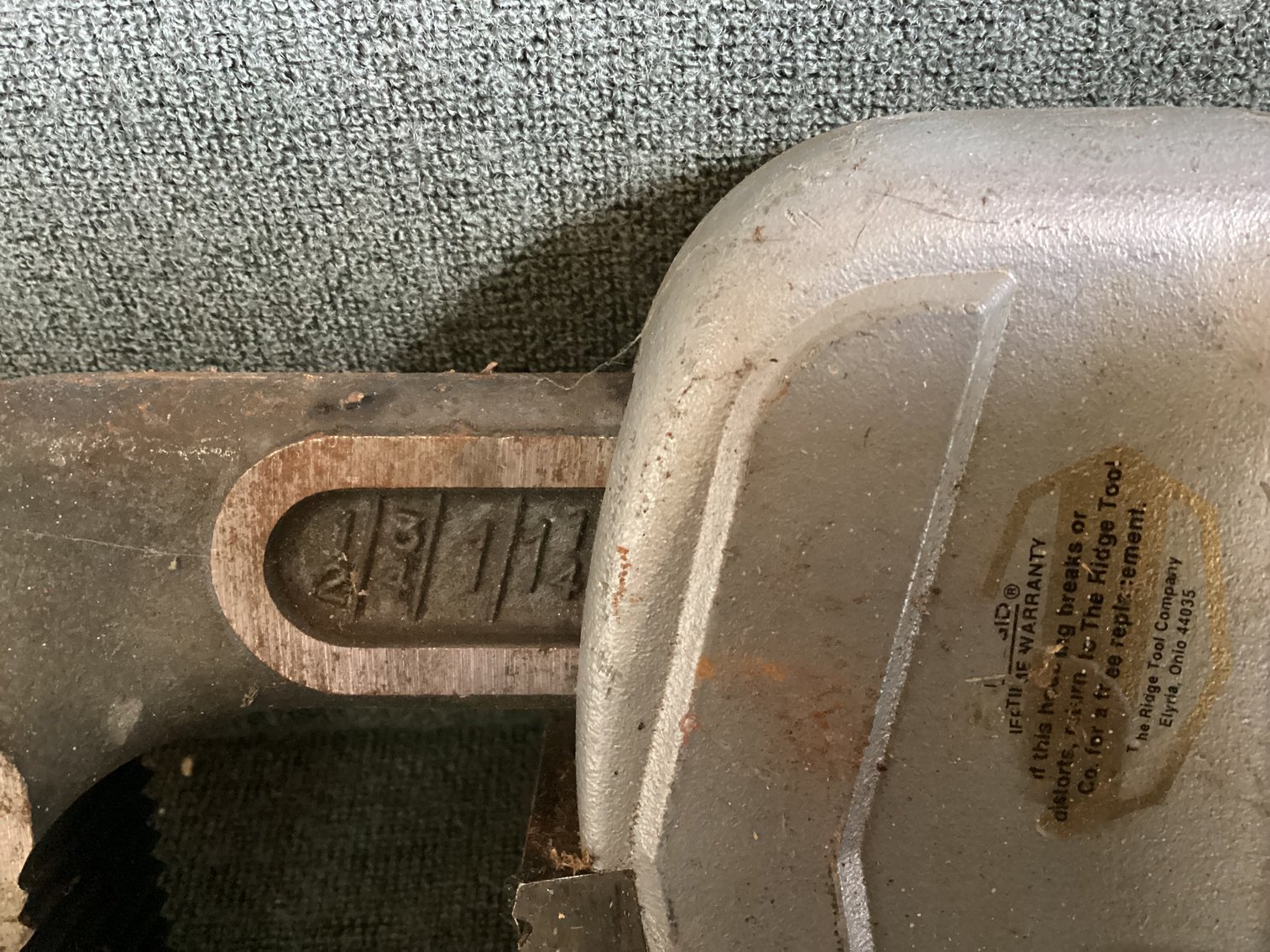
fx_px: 1137
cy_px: 476
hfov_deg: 58.3
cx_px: 635
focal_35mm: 31
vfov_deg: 45.4
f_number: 2.4
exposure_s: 1/25
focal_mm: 3.3
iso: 640
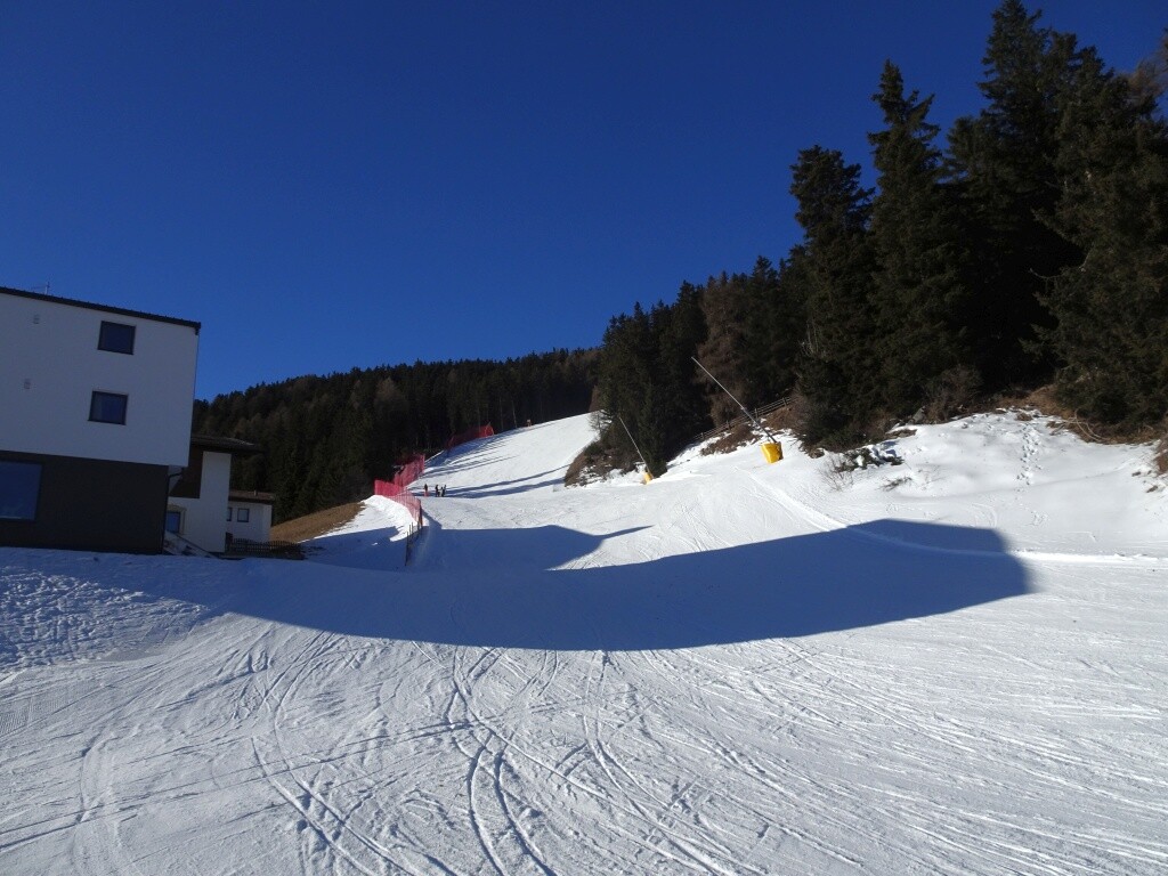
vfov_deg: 56.8
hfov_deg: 71.6
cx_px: 584
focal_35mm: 24
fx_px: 810
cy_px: 438
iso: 80
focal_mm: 4.1
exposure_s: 1/2000
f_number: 3.5
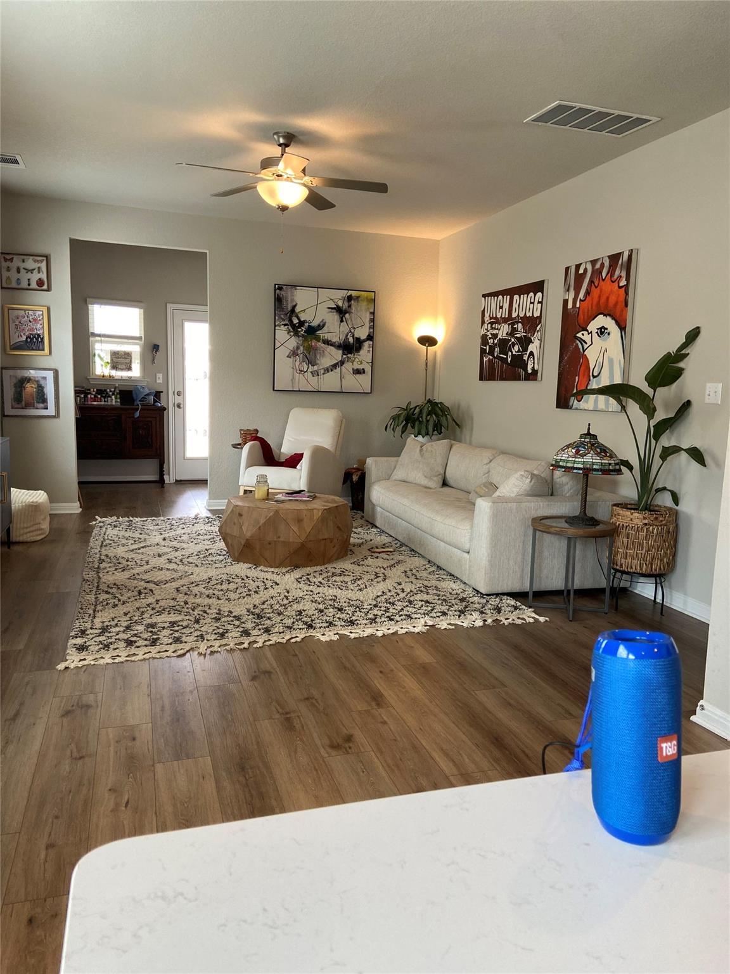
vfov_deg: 67.3
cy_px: 487
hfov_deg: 53.1
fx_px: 731
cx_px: 365
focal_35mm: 26
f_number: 1.8
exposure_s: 1/120
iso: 100
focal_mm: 4.25
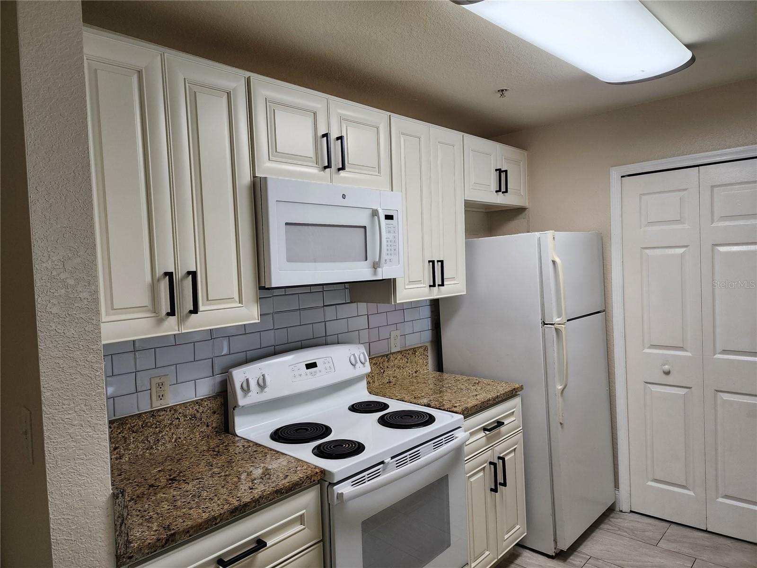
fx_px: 503
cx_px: 378
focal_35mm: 23
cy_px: 284
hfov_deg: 73.9
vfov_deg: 58.9
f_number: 1.8
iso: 100
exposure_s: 1/120
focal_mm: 6.4
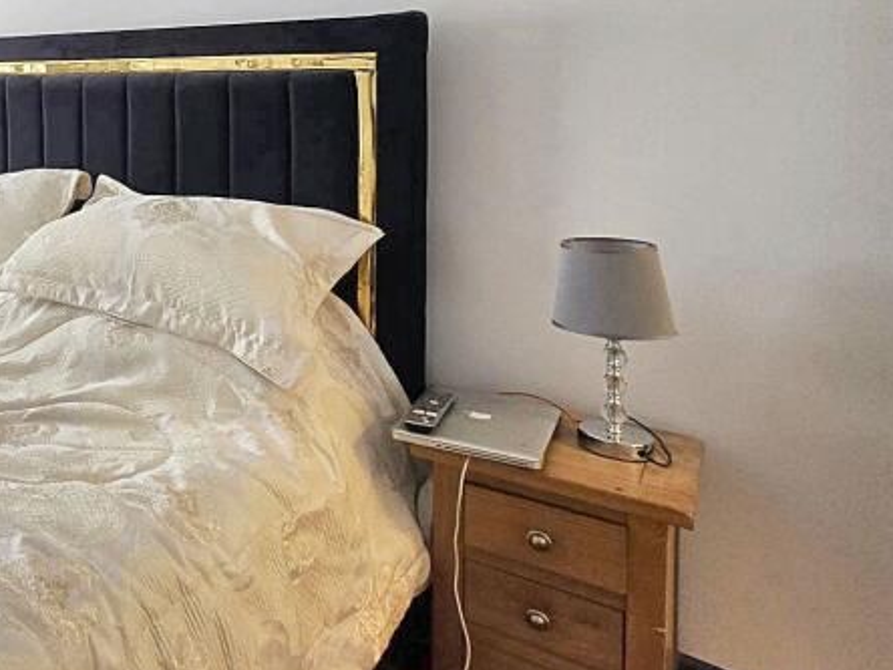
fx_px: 774
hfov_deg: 45.9
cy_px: 109
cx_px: -72
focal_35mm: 30
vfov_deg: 43.9
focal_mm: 2.2
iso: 50
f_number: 2.2
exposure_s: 1/100
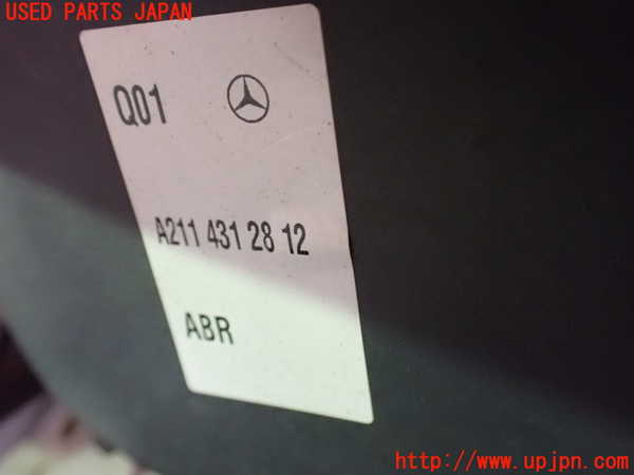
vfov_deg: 46.8
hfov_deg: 60.0
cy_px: 238
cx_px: 317
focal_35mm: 30
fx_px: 549
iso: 1600
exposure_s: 1/20
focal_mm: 5.4
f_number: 2.3
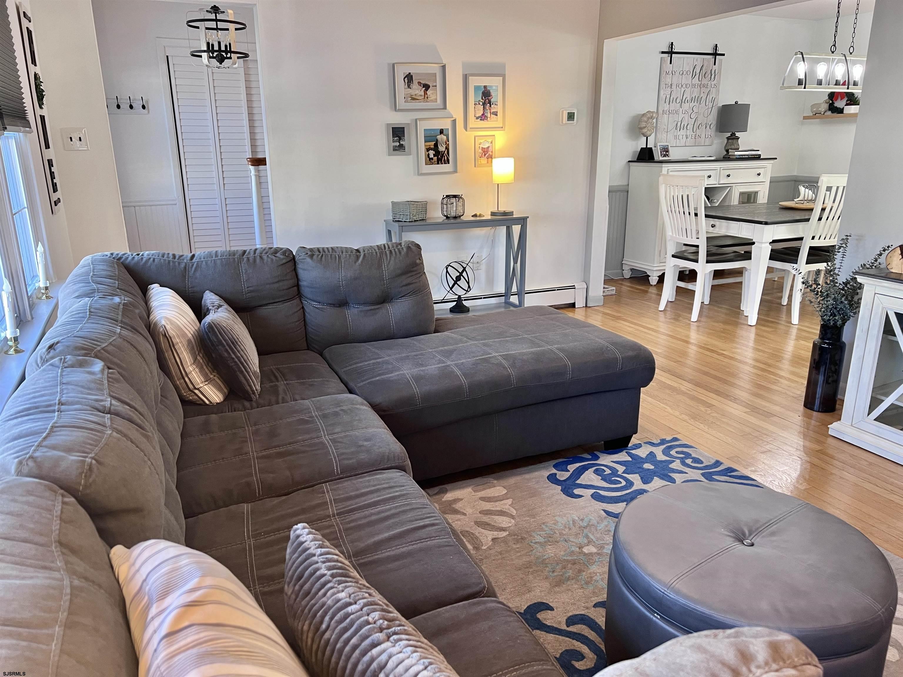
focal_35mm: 26
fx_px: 678
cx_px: 452
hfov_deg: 67.3
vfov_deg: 53.1
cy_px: 338
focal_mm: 5.7
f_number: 1.5
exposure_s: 1/60
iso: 100
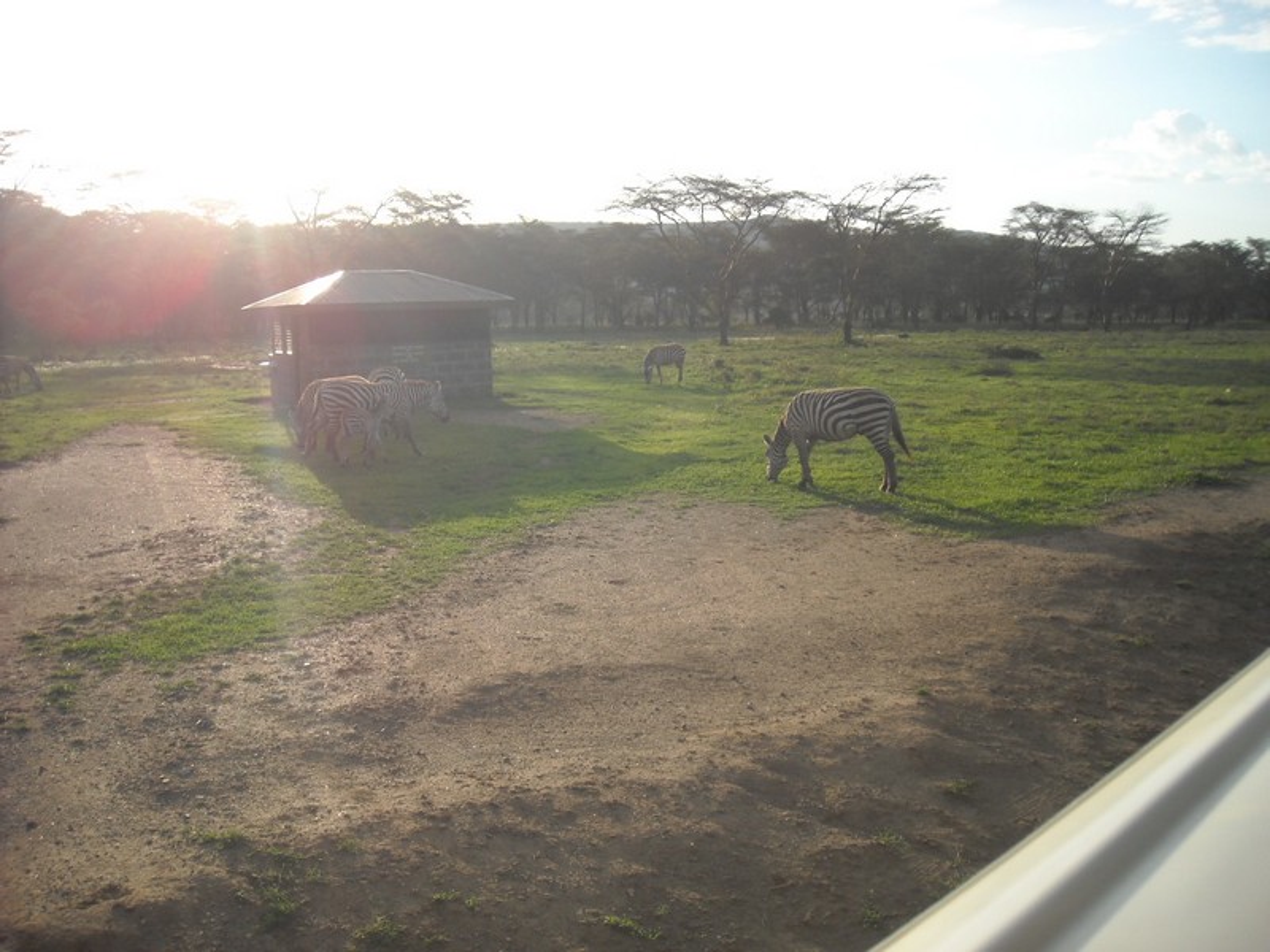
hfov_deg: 52.6
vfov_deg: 40.7
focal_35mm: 35
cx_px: 635
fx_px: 1284
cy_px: 476
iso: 64
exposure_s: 1/168
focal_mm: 5.7
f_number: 5.6
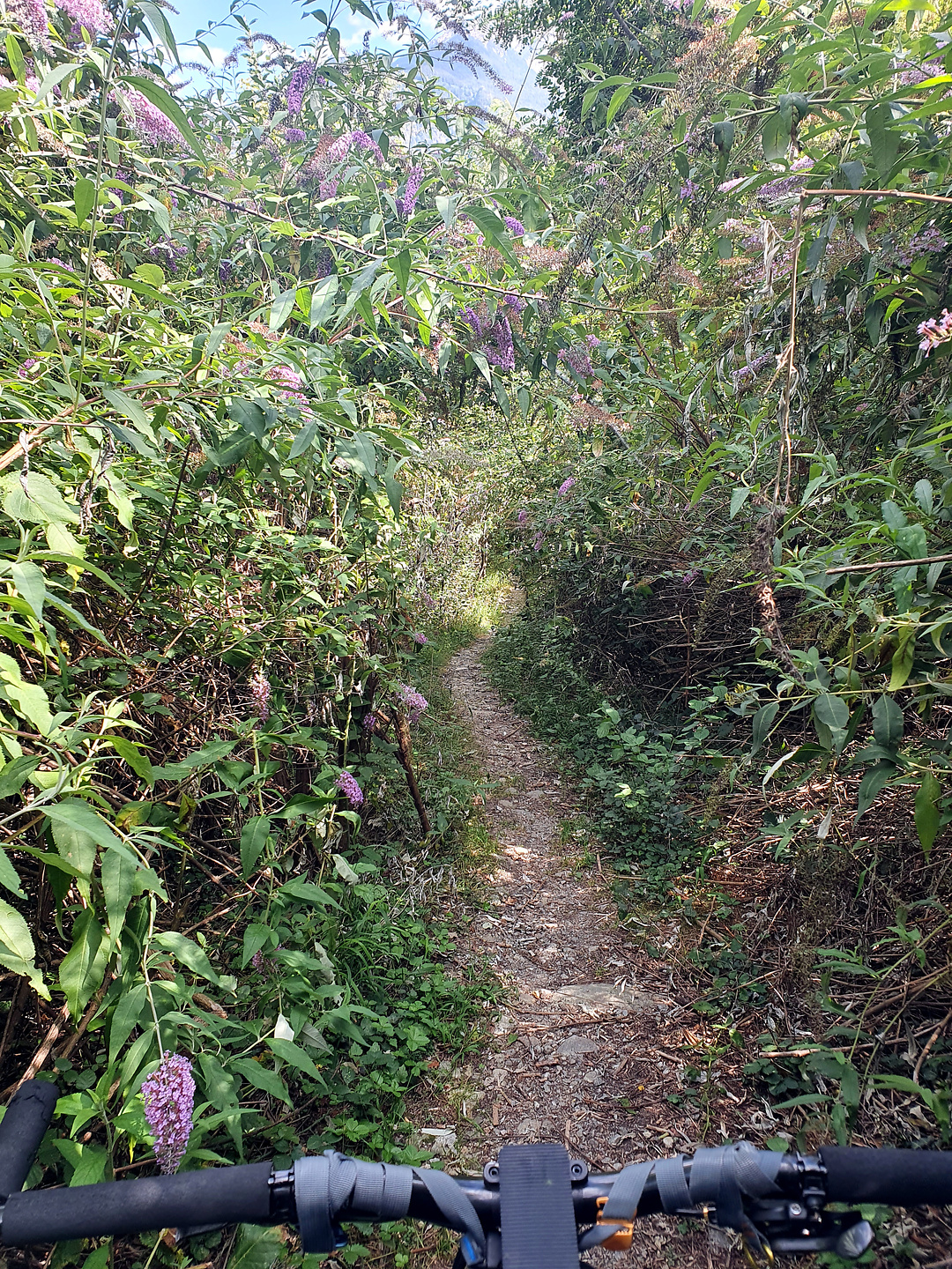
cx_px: 476
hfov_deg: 53.1
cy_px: 634
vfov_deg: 67.3
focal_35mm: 26
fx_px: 953
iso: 50
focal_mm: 4.32
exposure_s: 1/134
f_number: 2.4
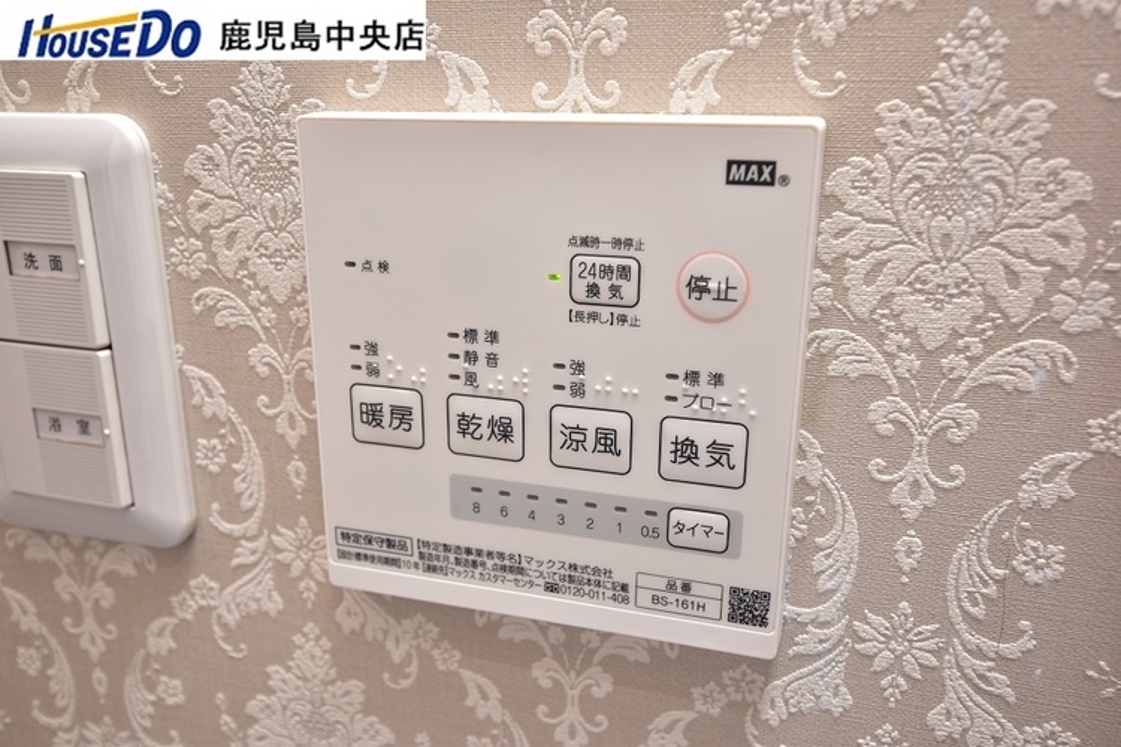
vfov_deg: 43.6
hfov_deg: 61.9
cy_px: 374
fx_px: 934
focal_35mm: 30
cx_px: 560
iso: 160
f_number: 5
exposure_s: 1/60
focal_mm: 20
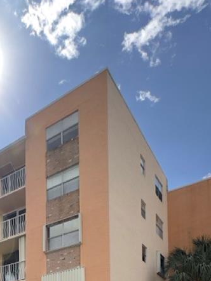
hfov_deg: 34.9
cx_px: 10
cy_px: 353
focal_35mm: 38
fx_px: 309
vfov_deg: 35.7
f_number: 2.2
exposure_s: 1/1289
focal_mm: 2.22
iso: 40
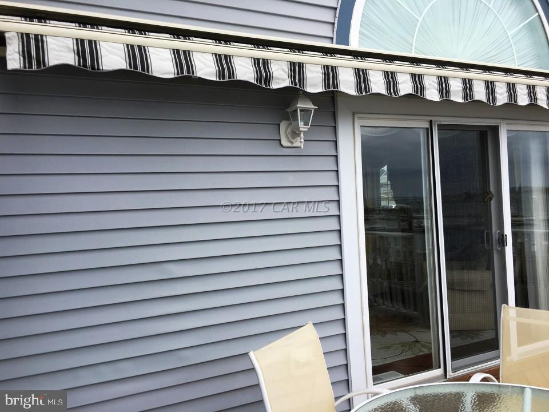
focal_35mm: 29
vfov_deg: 48.2
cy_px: 206
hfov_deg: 61.7
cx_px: 274
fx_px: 460
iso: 25
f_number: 2.2
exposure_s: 1/1451
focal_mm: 4.15
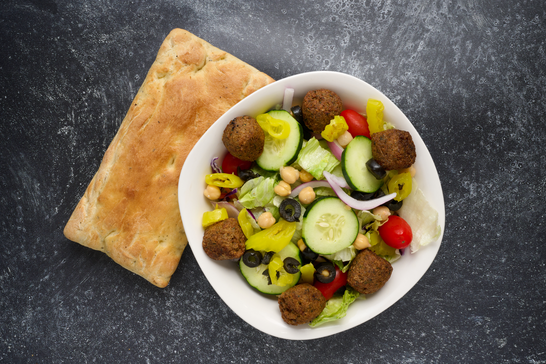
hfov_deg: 49.6
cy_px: 182
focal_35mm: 39
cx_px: 273
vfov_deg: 34.2
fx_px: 591
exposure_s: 1/125
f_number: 16
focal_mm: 39
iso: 200
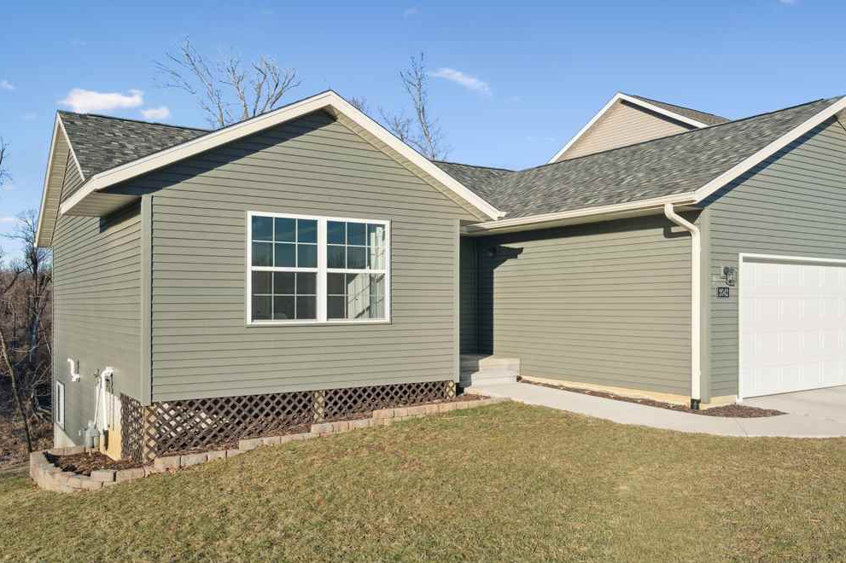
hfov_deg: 60.0
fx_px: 728
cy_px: 296
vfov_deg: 42.3
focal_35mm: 31
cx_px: 490
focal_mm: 24
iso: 400
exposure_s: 1/400
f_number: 10
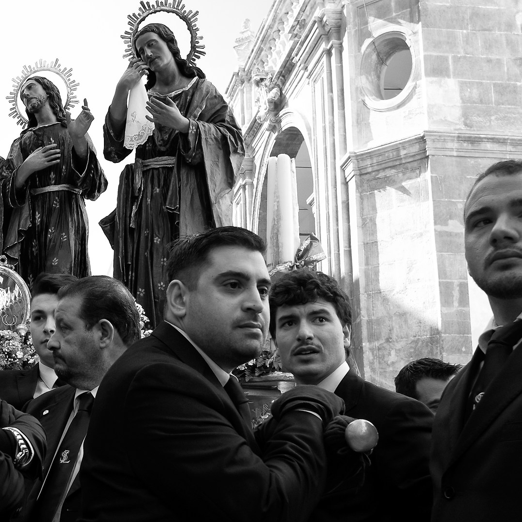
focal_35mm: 51
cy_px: 319
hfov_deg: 31.9
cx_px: 58
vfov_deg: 33.3
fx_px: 870
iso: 320
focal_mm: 18
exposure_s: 1/180
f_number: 6.4
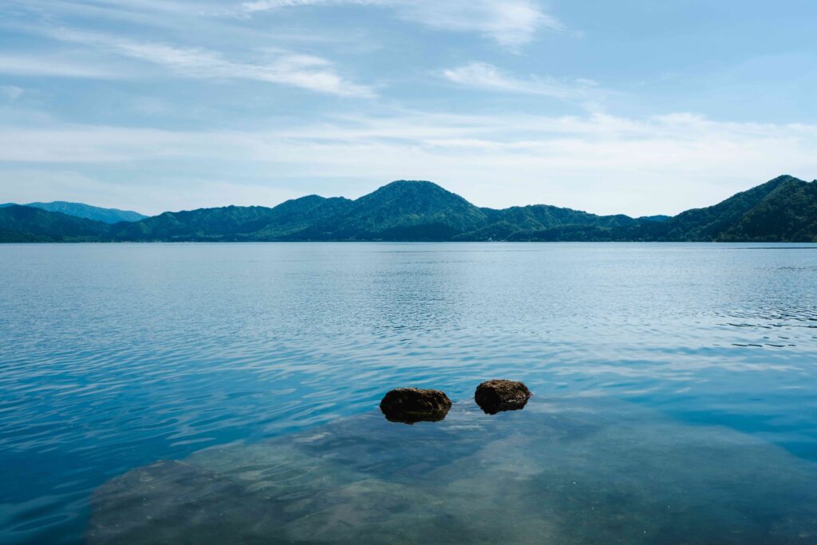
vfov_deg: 38.9
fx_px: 772
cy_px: 272
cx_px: 408
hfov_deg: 55.8
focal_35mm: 34
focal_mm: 34
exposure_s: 1/250
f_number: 13
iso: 100
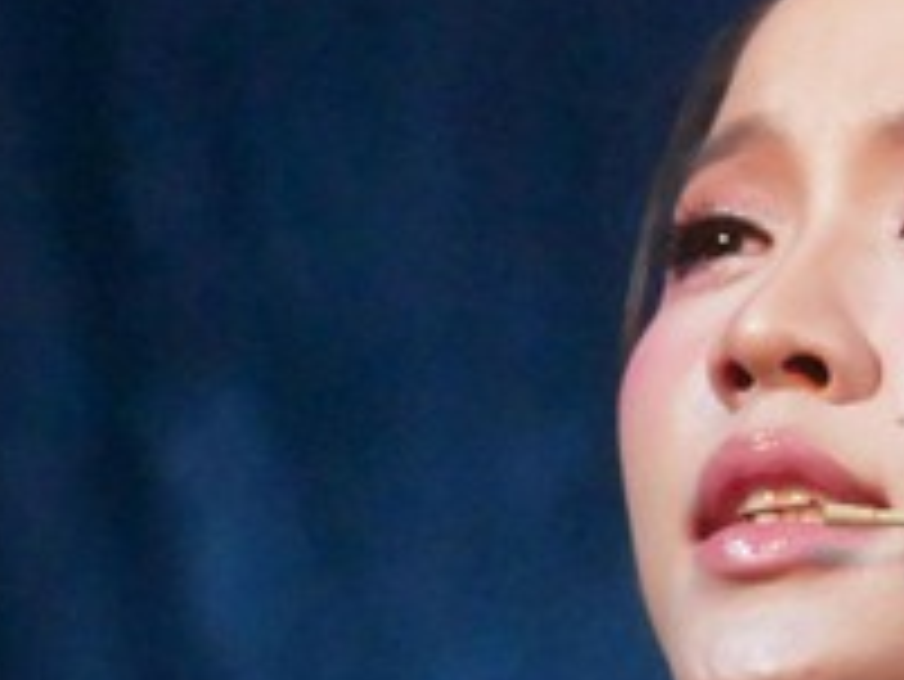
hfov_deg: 1.7
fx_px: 29632
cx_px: 1570
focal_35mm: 1134
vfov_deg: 1.3
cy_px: 1092
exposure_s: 1/80
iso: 2000
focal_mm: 114
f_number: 5.8
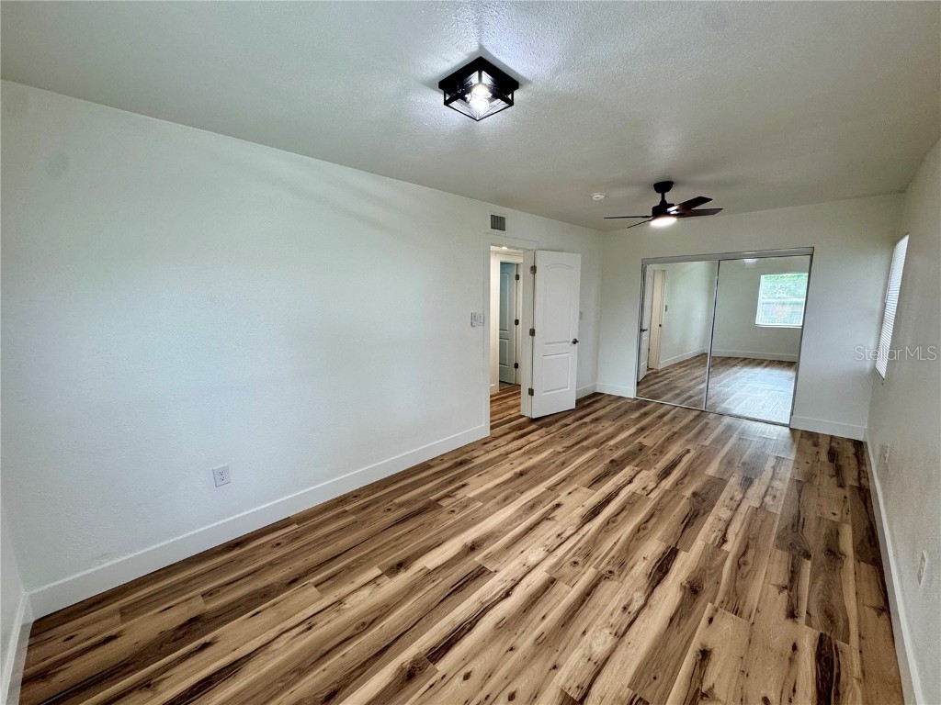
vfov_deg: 85.7
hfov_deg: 102.1
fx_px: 381
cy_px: 352
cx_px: 470
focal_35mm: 14
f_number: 2.2
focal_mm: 2.22
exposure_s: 1/120
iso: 160
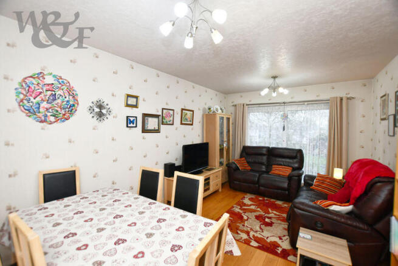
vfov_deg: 77.4
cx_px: 199
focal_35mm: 15
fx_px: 166
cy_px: 133
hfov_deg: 100.4
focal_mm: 10
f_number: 4
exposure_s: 1/60
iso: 500
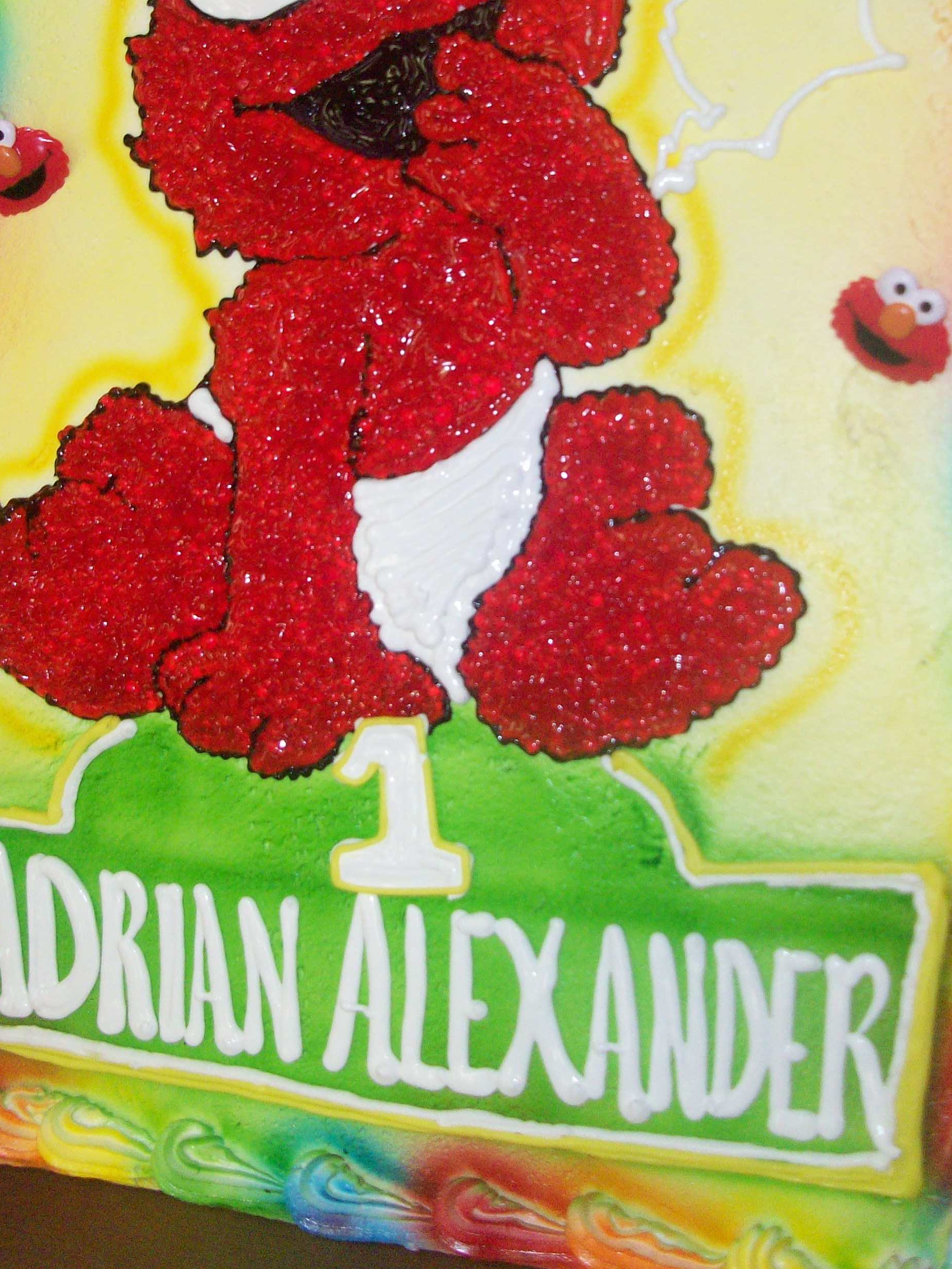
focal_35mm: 45
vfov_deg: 41.6
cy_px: 437
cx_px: 386
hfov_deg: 32.1
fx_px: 1650
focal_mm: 5.7
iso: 160
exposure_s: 1/60
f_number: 2.8
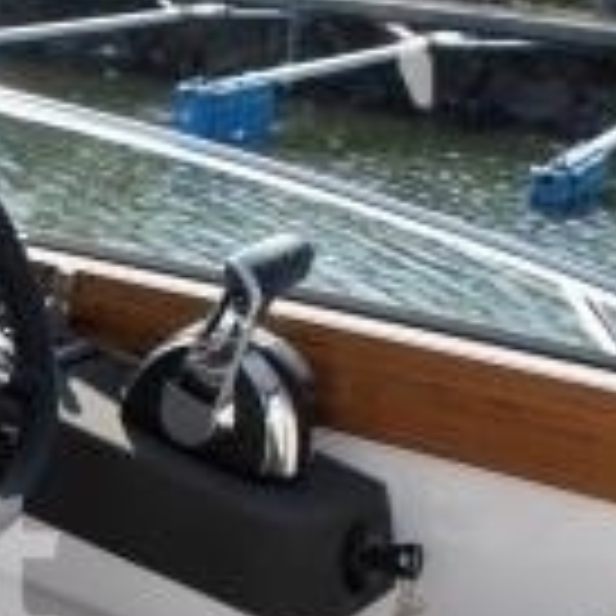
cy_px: 555
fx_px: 1510
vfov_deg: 22.5
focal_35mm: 75
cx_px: -261
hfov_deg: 20.3
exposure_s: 1/250
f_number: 8
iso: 200
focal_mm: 18
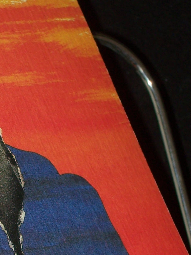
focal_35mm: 176
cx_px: -22
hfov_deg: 8.4
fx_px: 1295
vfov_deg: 11.2
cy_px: 210
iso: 80
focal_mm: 11
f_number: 3.6
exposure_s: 1/80
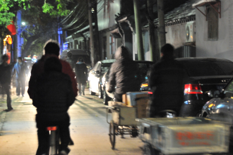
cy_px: 78
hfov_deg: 19.5
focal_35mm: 105
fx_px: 679
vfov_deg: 13.0
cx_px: 116
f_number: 4.5
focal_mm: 70
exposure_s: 1/5
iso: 3200
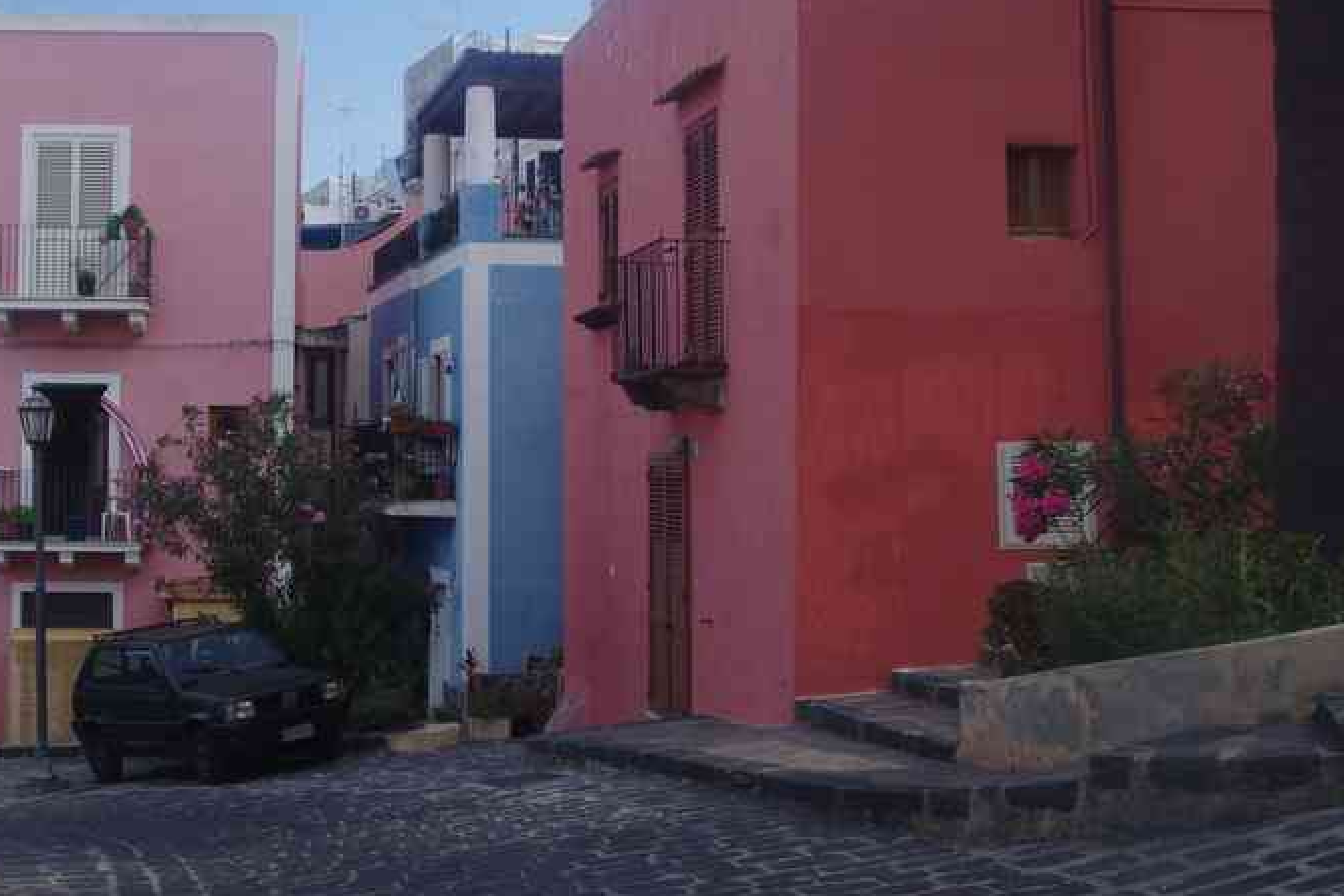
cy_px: 299
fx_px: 1940
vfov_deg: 25.9
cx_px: 431
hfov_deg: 37.7
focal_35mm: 52
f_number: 10
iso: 200
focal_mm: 23.1
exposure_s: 1/50
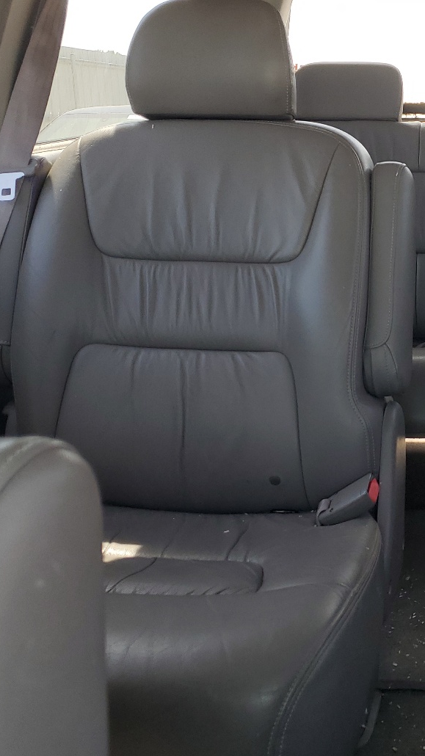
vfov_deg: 46.3
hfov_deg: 25.5
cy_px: 322
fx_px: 882
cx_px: 440
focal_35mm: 44
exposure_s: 1/169
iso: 50
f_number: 1.5
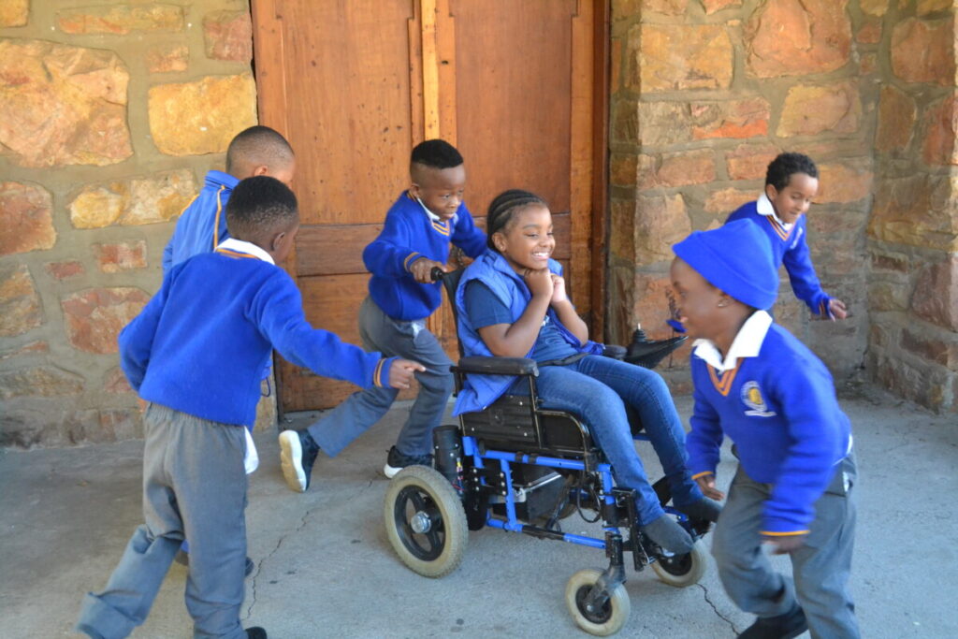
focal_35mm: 36
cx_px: 479
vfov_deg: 36.9
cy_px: 320
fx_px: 958
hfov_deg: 53.1
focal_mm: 24
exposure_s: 1/160
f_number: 6.3
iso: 3200
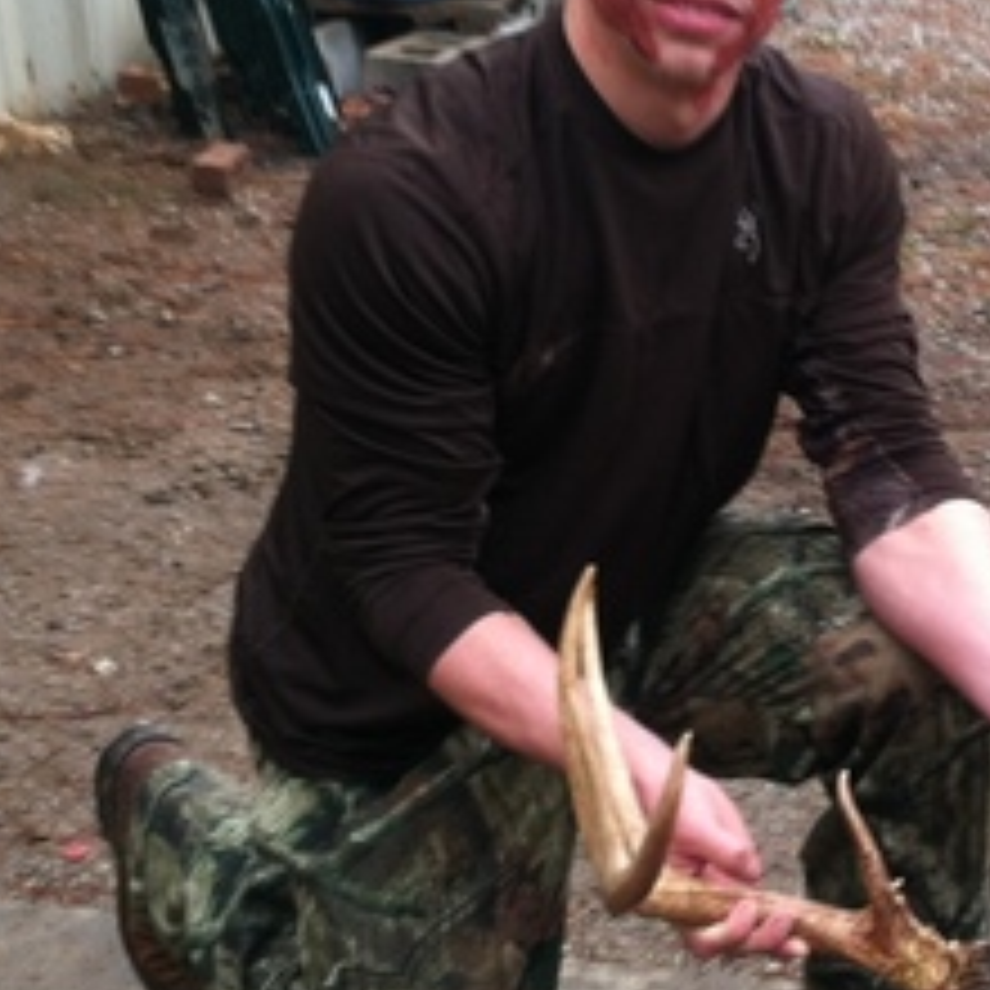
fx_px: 2912
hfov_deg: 19.1
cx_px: 801
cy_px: 468
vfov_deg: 19.3
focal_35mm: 90
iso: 80
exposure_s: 1/40
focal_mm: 3.85
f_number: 2.8
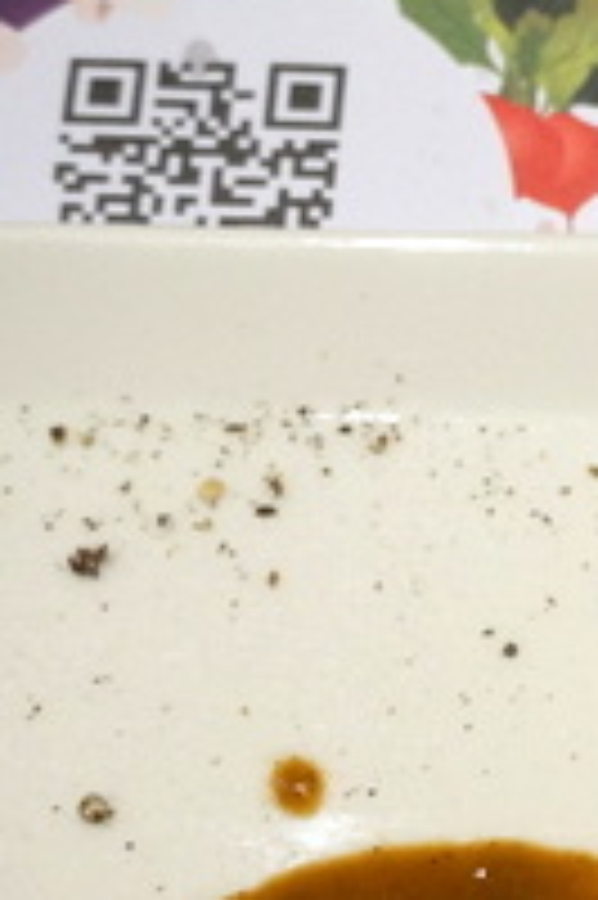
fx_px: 2396
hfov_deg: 13.2
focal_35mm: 96
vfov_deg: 21.0
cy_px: 709
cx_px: 971
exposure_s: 1/60
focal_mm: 20
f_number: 4
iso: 1000
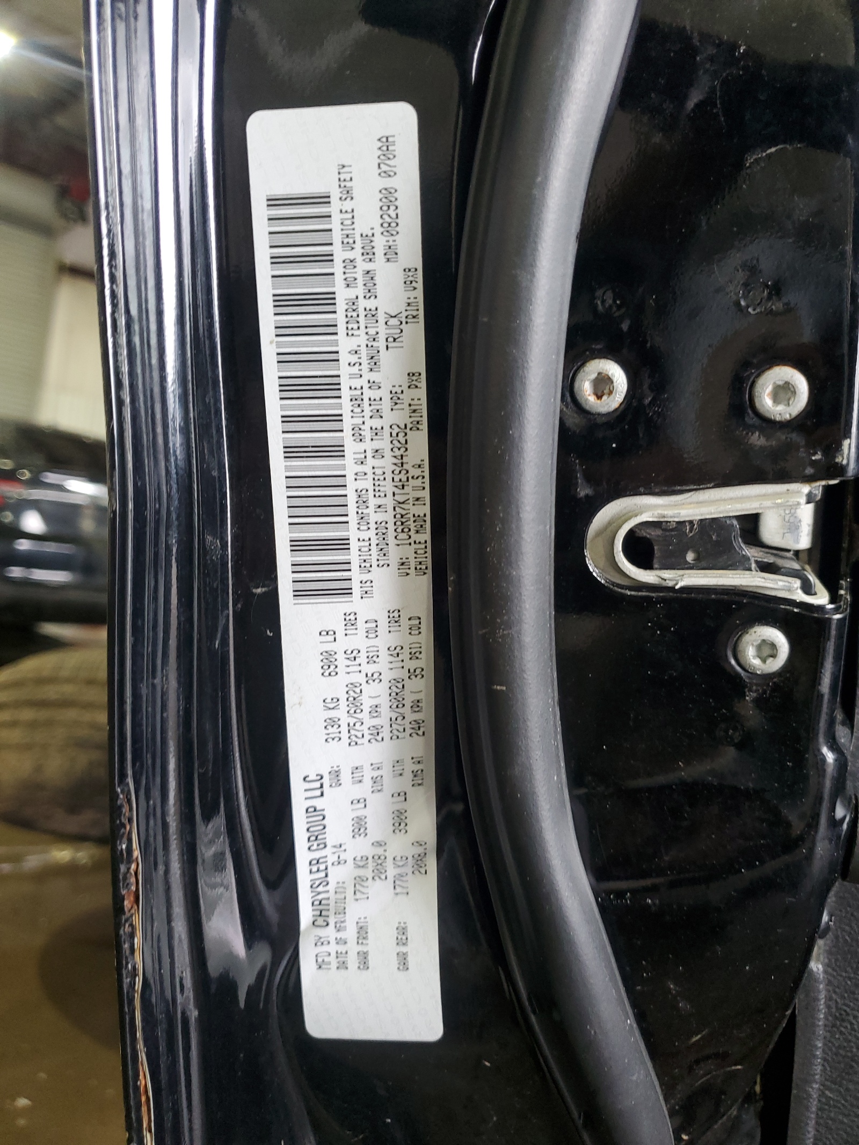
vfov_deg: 67.3
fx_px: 860
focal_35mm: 26
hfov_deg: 53.1
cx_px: 430
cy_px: 572
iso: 116
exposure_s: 1/60.2
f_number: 1.5
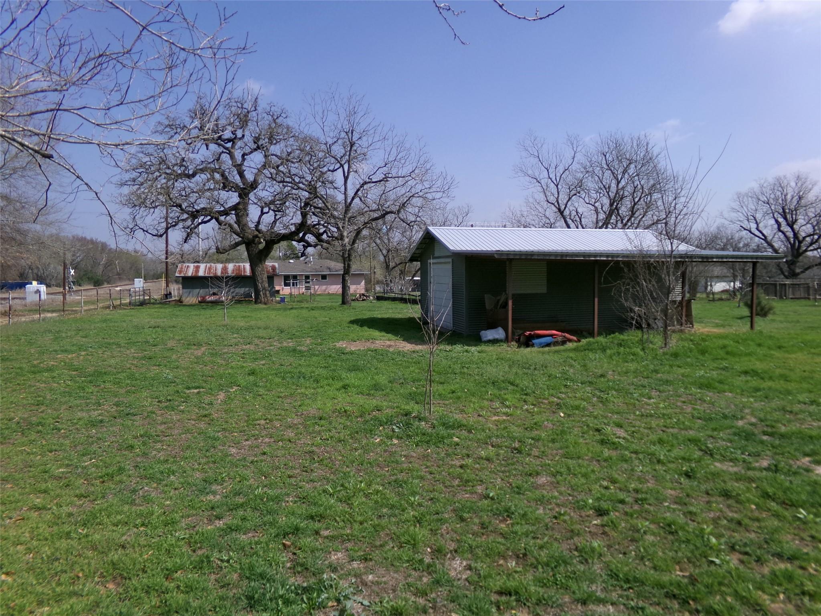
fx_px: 569
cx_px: 410
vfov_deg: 56.8
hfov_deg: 71.6
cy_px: 308
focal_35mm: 24
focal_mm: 4.3
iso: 100
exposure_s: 1/850
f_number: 3.7
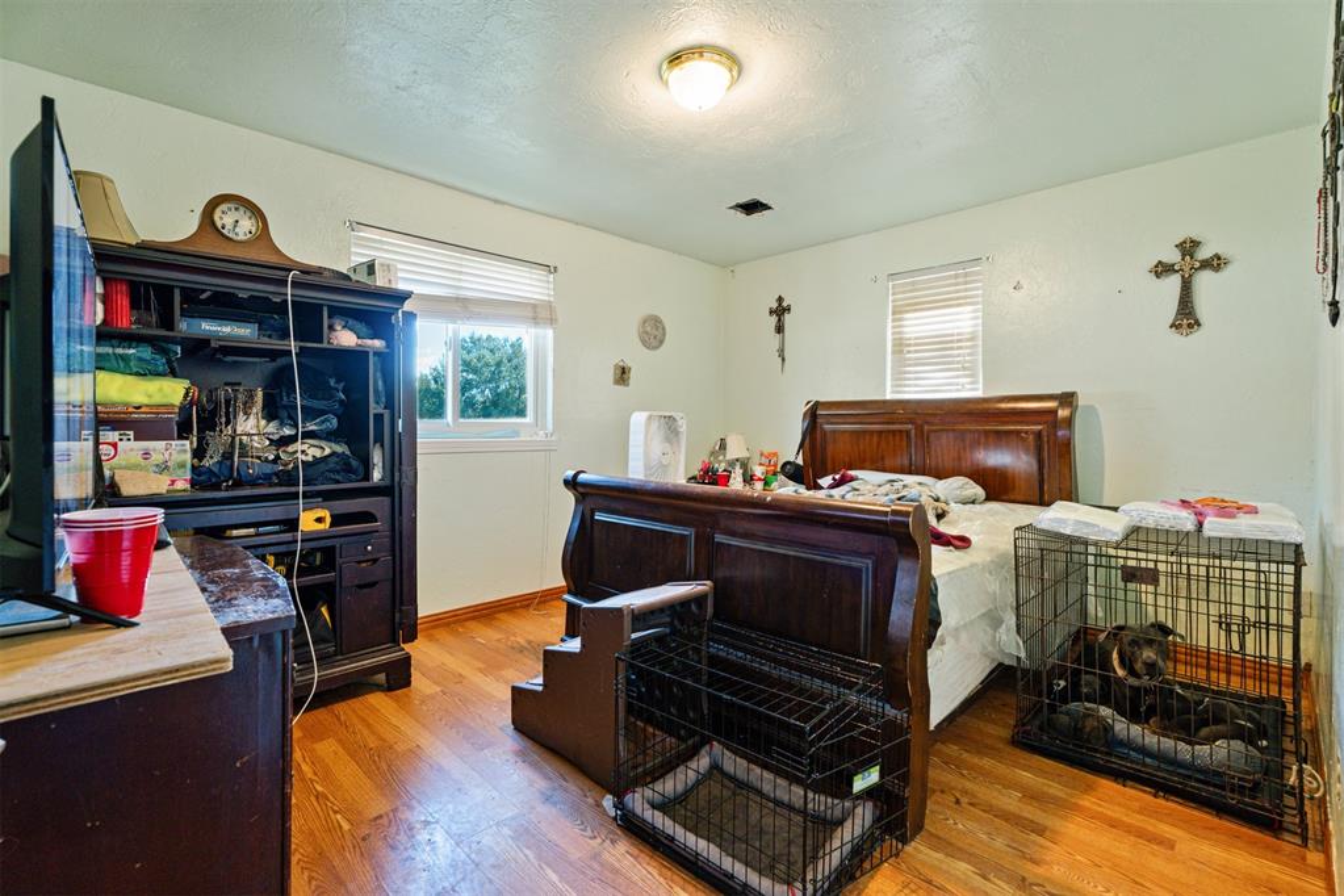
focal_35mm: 16
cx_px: 672
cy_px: 448
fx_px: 597
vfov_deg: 73.7
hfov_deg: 96.7
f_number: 7.1
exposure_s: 1/3.33
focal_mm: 16
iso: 200
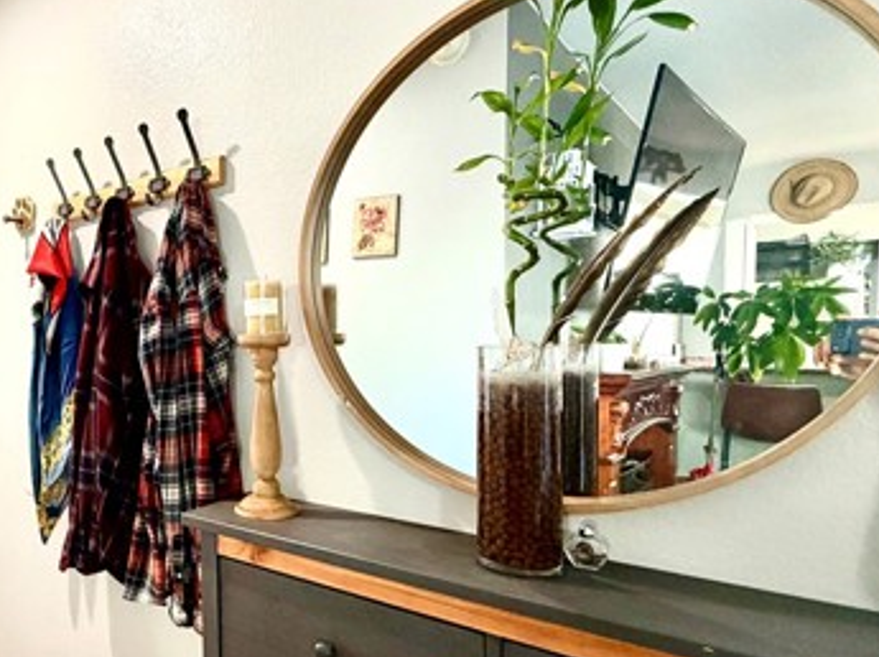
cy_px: 372
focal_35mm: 26
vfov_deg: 52.8
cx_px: 143
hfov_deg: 60.4
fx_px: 660
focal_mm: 2.22
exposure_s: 1/60
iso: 250
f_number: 2.2
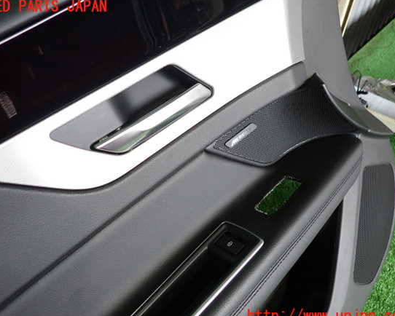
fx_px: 316
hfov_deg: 64.0
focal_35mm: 27
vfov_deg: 53.2
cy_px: 162
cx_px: 193
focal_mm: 4.5
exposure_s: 1/40
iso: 200
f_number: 2
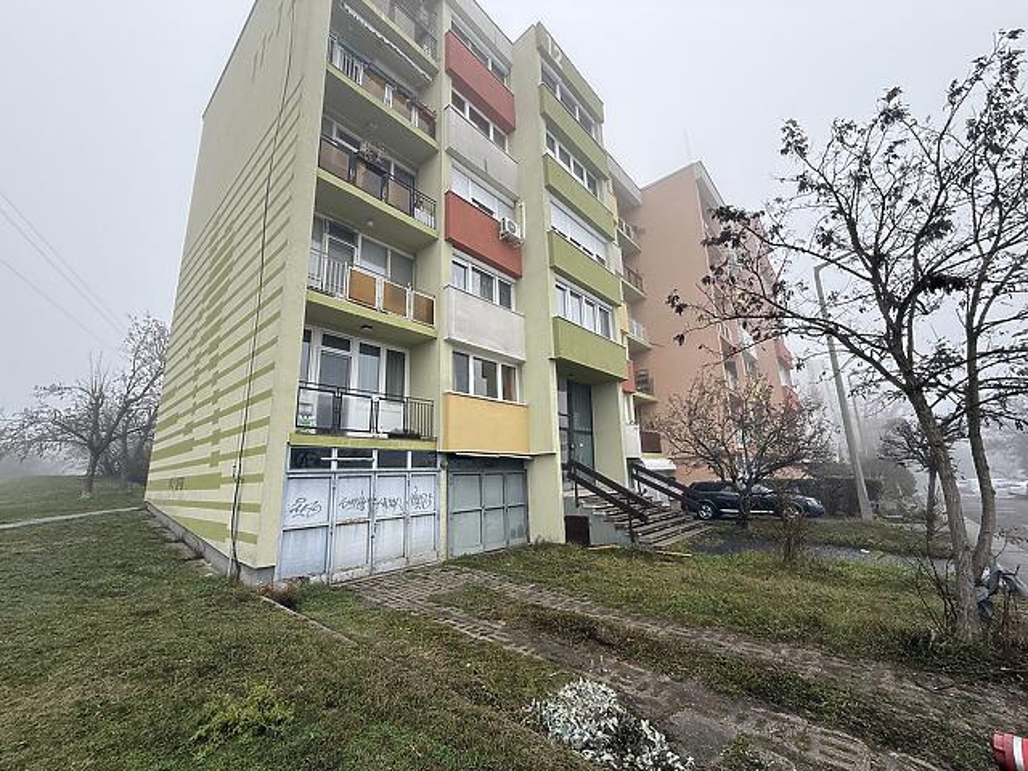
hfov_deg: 102.1
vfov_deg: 85.7
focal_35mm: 14
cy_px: 386
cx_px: 514
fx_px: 416
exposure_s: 1/260
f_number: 2.2
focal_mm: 2.22
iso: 50
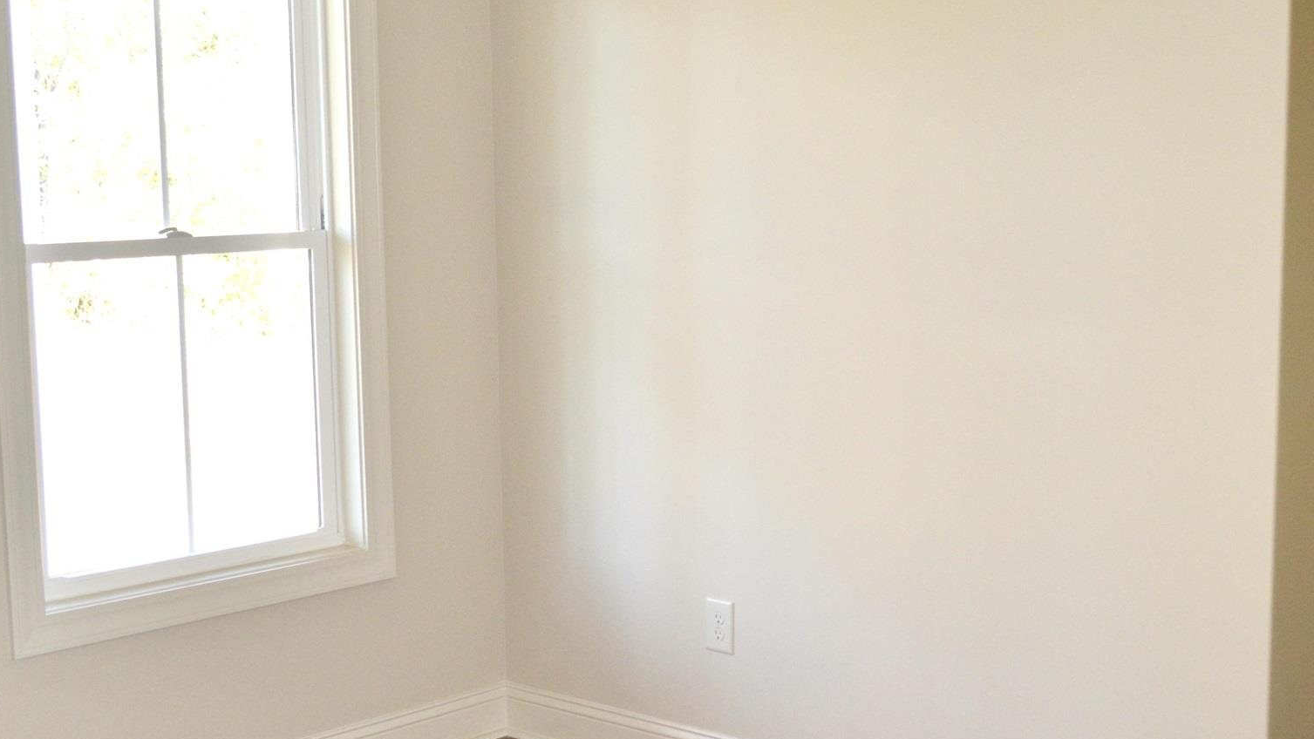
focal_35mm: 48
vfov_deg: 24.9
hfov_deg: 42.9
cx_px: 656
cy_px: 417
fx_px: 1673
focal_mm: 20
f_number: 4
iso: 400
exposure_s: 1/100
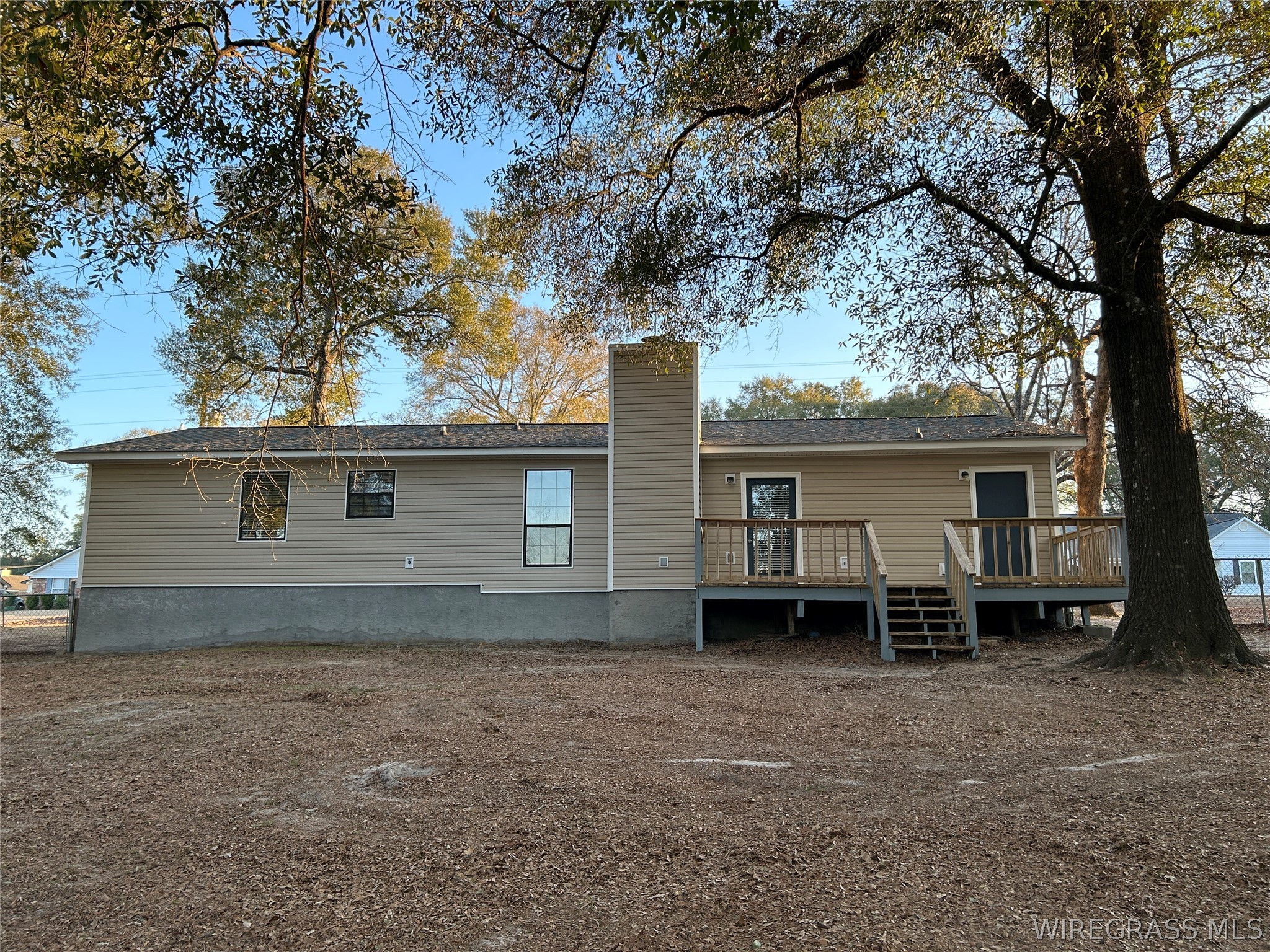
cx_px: 635
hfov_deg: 67.3
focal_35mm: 26
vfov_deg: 53.1
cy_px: 476
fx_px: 954
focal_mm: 5.7
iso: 50
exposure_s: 1/374
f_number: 1.5
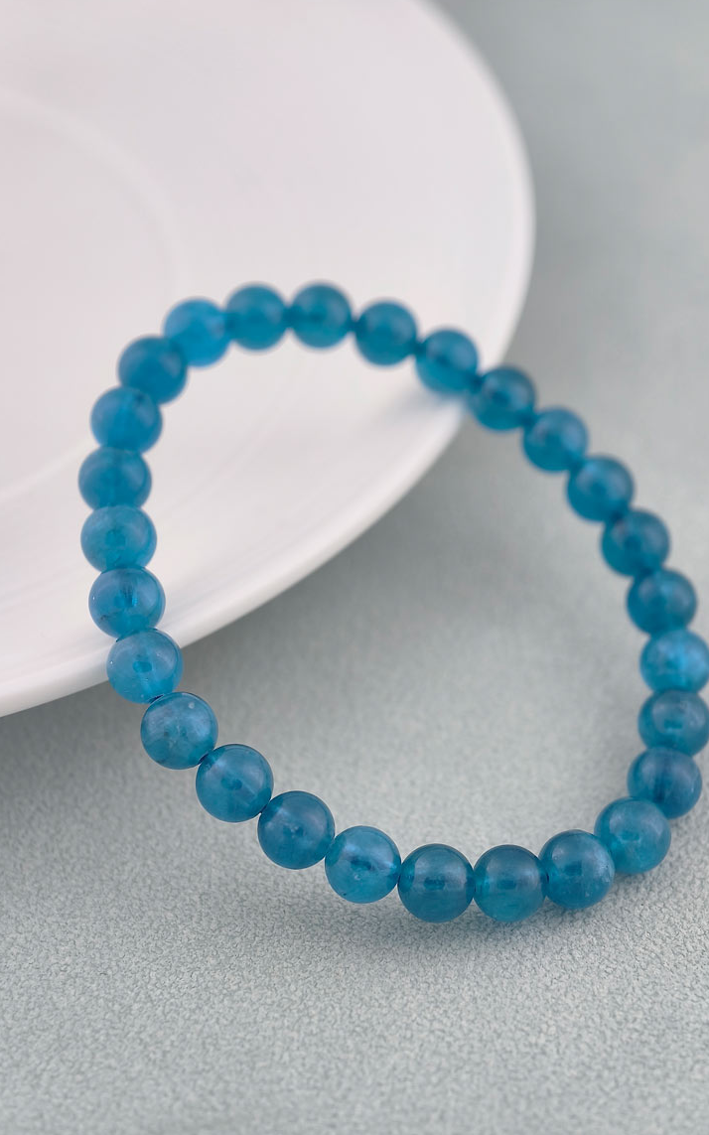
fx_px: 2814
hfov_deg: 14.4
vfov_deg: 22.8
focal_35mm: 91
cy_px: 567
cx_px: 356
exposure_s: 1/160
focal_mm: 22.48
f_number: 2.67
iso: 125
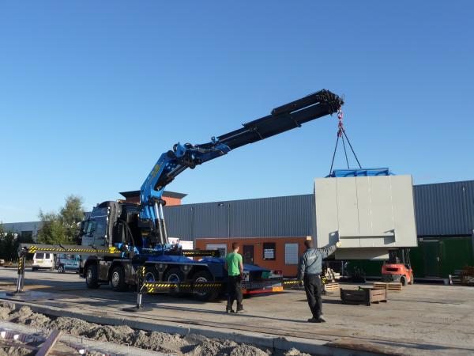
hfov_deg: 56.8
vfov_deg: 44.2
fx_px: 438
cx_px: 237
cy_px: 178
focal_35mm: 32
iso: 100
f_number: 3.5
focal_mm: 5.3
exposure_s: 1/800
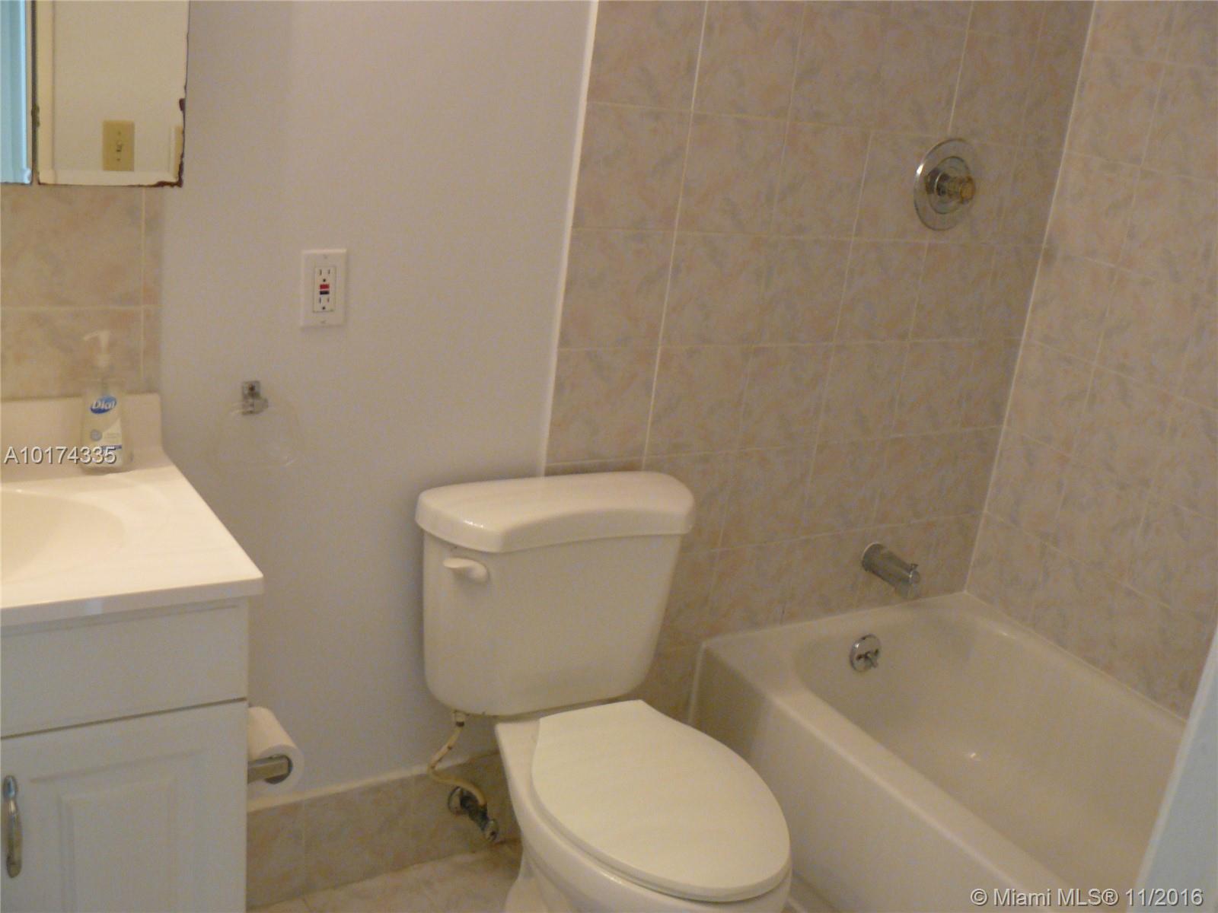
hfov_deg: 51.4
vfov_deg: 39.7
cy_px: 456
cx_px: 609
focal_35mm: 36
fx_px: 1267
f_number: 2.8
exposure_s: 1/15
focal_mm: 6
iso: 200
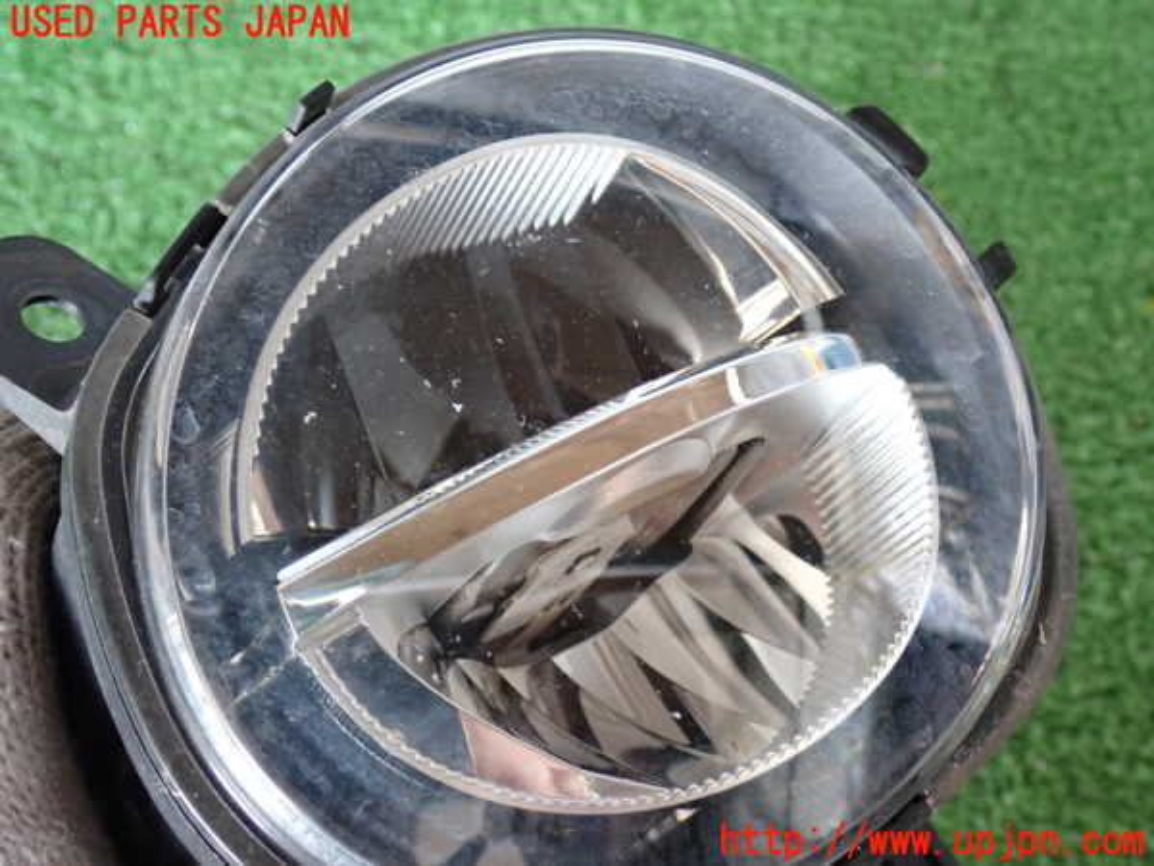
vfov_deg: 35.1
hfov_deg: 45.8
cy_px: 433
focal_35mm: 41
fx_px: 1367
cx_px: 577
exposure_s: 1/40
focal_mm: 7.31
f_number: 2.8
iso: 320
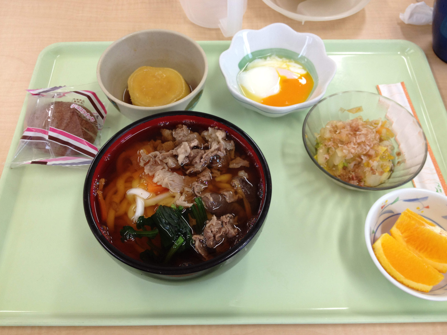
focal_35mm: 35
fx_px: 452
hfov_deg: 52.6
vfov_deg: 40.7
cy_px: 168
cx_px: 224
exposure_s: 1/40
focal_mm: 4.28
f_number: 2.4
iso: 64
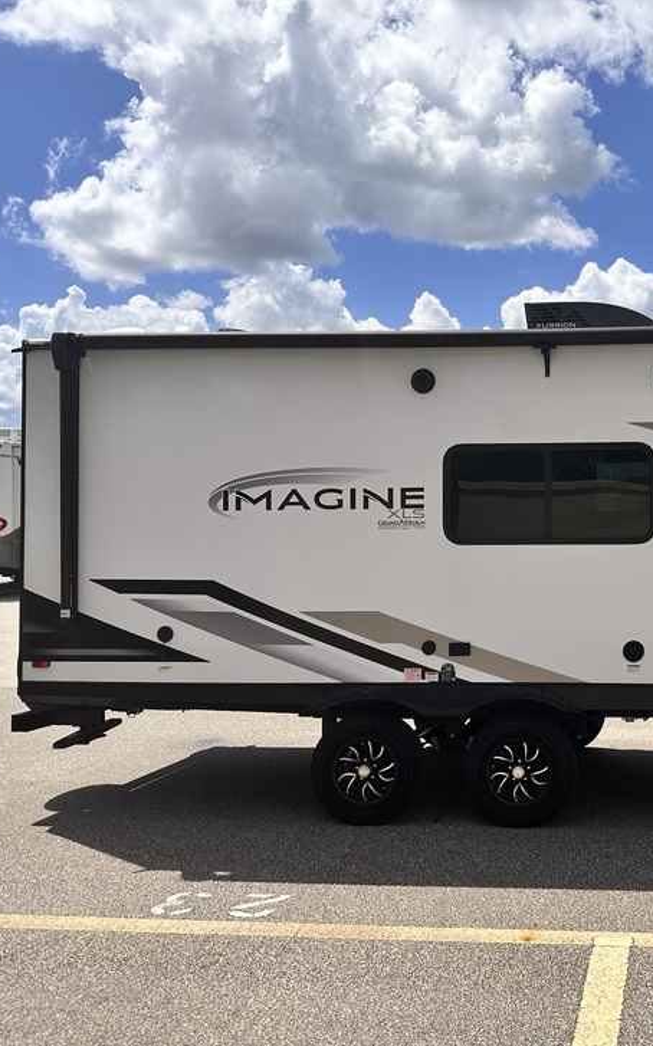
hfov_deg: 34.0
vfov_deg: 55.3
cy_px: 514
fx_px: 997
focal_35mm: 35
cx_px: 604
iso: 80
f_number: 1.78
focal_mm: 6.86
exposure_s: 1/7576
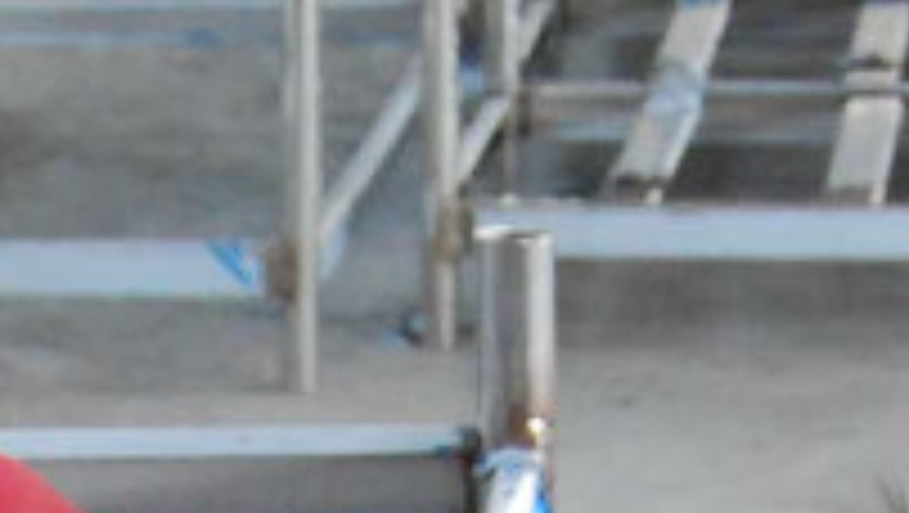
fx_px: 6902
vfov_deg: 4.1
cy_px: 1721
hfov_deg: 7.5
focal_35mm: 286
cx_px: -126
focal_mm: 23
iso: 1250
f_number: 3.8
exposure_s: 1/30
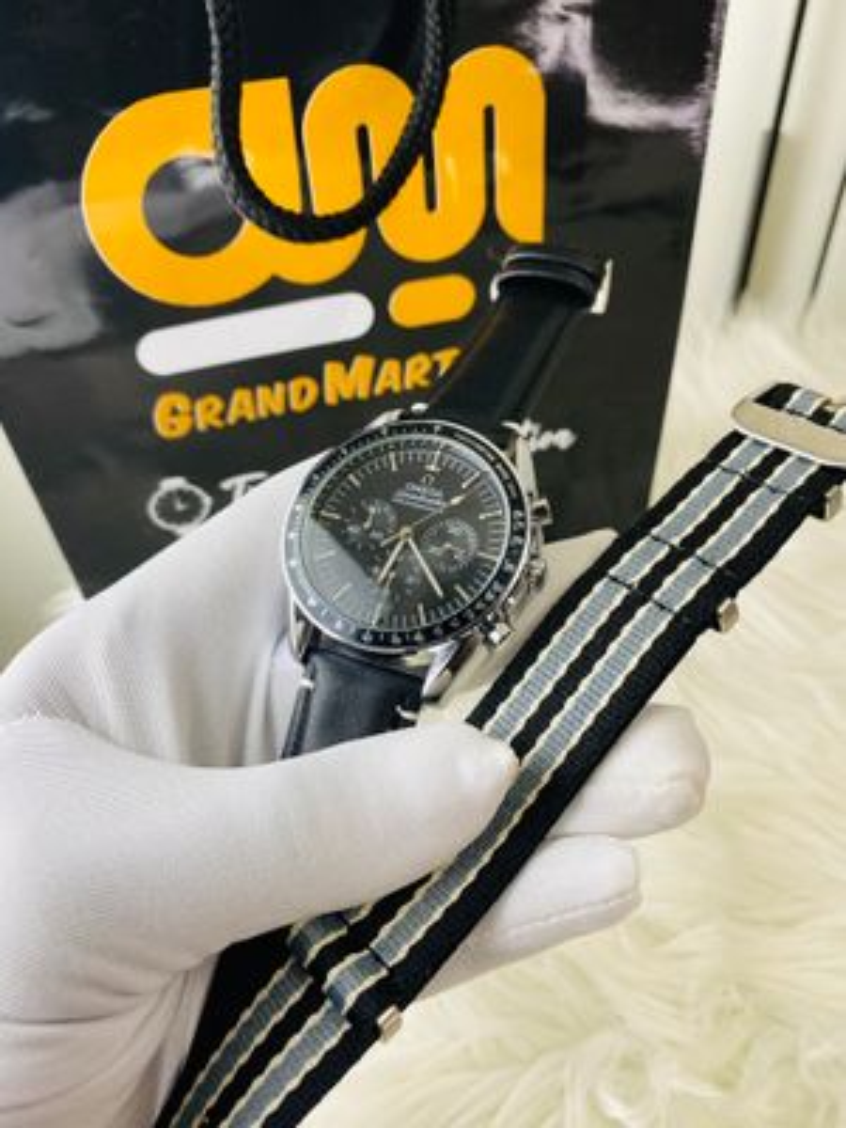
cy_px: 564
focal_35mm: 26
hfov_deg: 53.1
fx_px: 847
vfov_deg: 67.3
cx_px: 423
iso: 64
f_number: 1.8
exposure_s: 1/100
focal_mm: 4.25
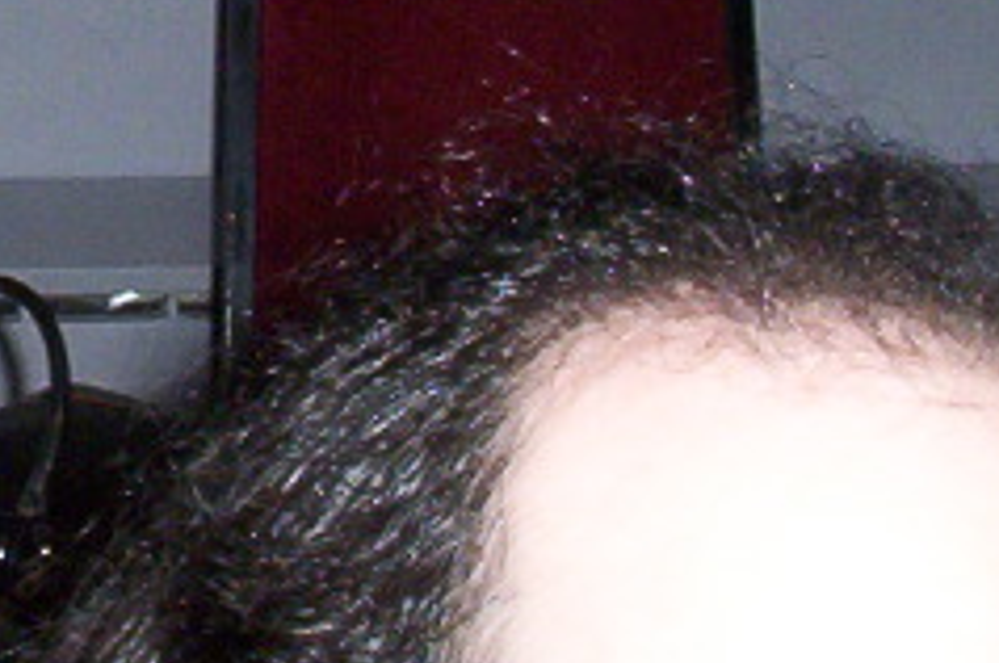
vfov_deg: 7.8
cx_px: -439
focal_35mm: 174
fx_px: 4822
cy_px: -132
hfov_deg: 11.4
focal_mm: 6
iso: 140
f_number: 4.5
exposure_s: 1/30
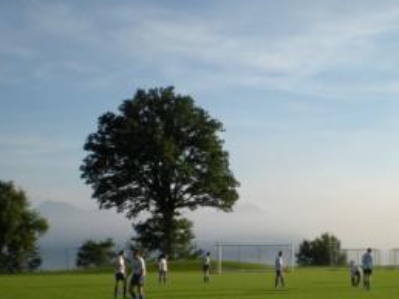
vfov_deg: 21.9
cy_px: 239
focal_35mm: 66
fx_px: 760
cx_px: 263
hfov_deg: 29.2
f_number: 4.6
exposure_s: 1/376
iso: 64
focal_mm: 6.3
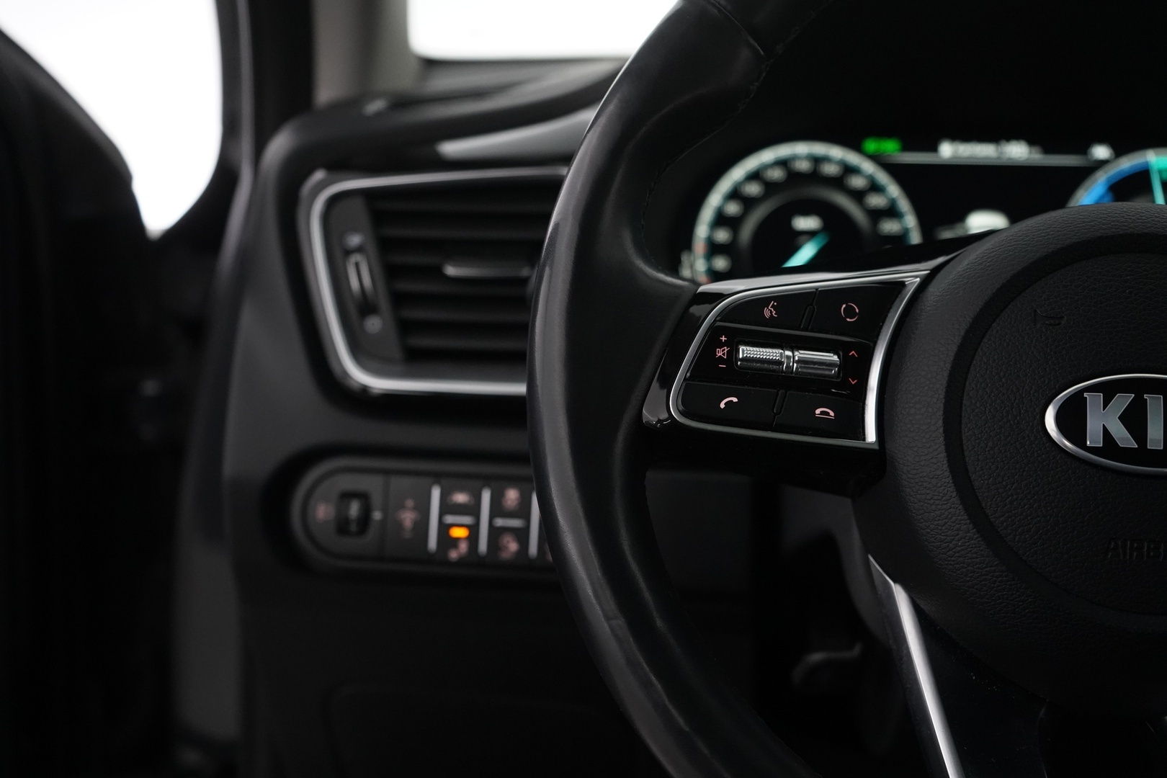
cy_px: 389
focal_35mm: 50
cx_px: 584
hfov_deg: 39.6
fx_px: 1621
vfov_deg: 27.0
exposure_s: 1/80
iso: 4000
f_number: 4.5
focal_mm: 50
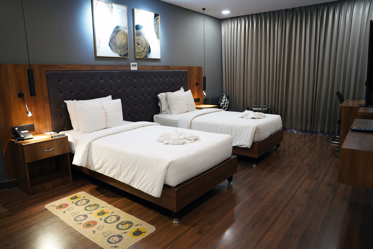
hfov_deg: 73.7
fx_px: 249
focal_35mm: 24
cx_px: 186
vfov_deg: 53.1
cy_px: 124
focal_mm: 24
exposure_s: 1/50
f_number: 2.8
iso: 1000
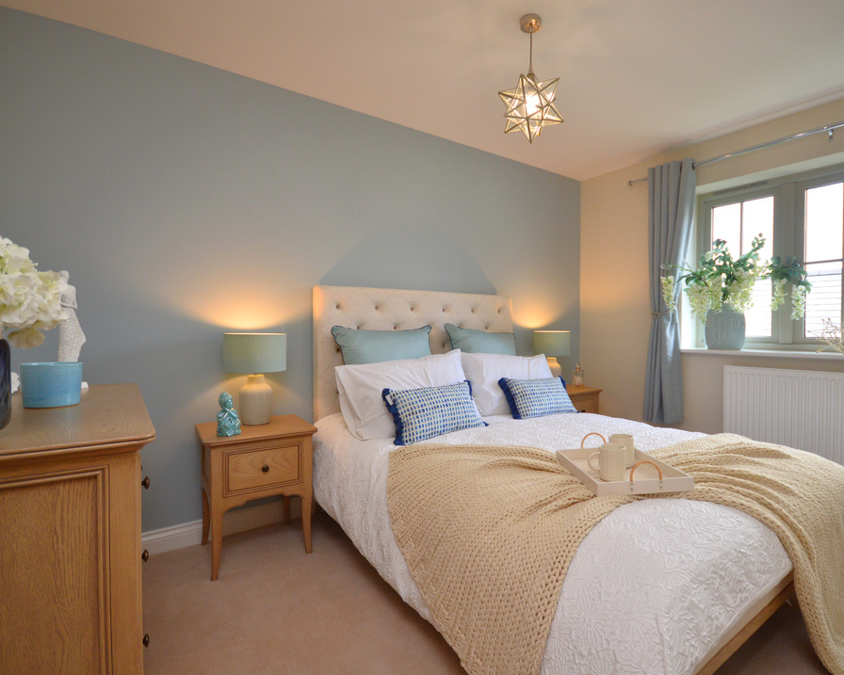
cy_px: 338
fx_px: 425
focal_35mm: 17
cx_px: 469
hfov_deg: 89.3
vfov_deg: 77.0
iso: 400
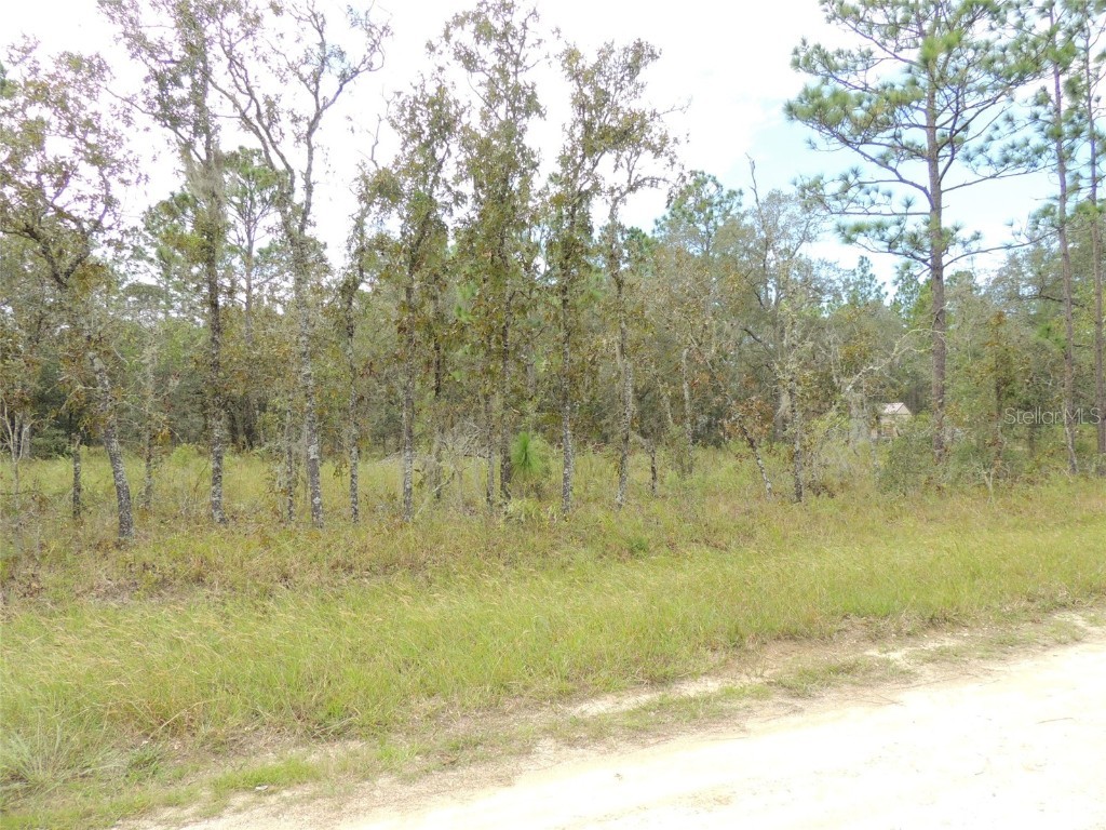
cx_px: 553
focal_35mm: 24
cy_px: 415
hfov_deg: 71.6
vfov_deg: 56.8
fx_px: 767
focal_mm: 4.3
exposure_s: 1/250
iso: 100
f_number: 3
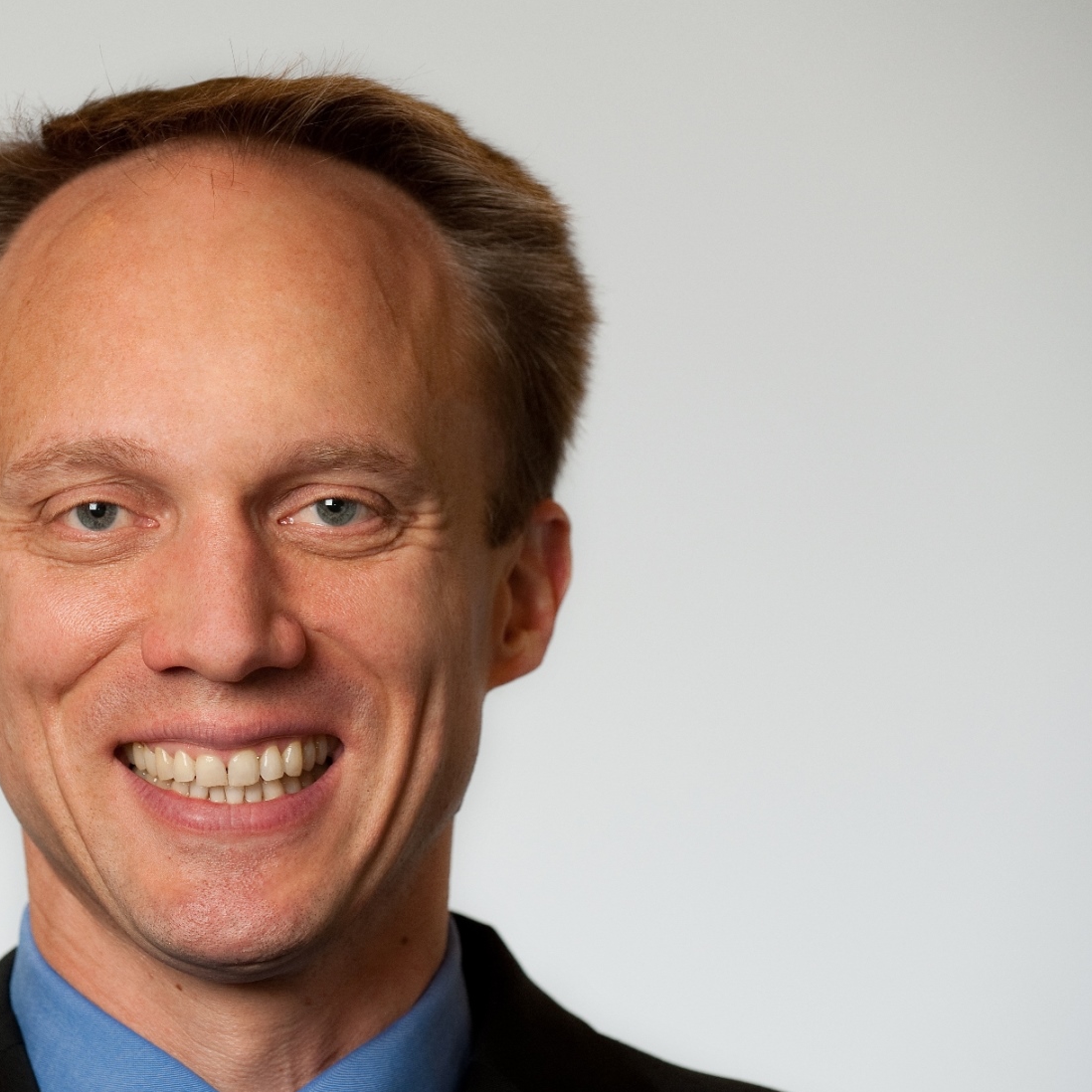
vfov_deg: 8.7
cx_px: 283
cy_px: 595
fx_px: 7138
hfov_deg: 8.7
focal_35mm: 200
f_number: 5
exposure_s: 1/100
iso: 400
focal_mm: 135
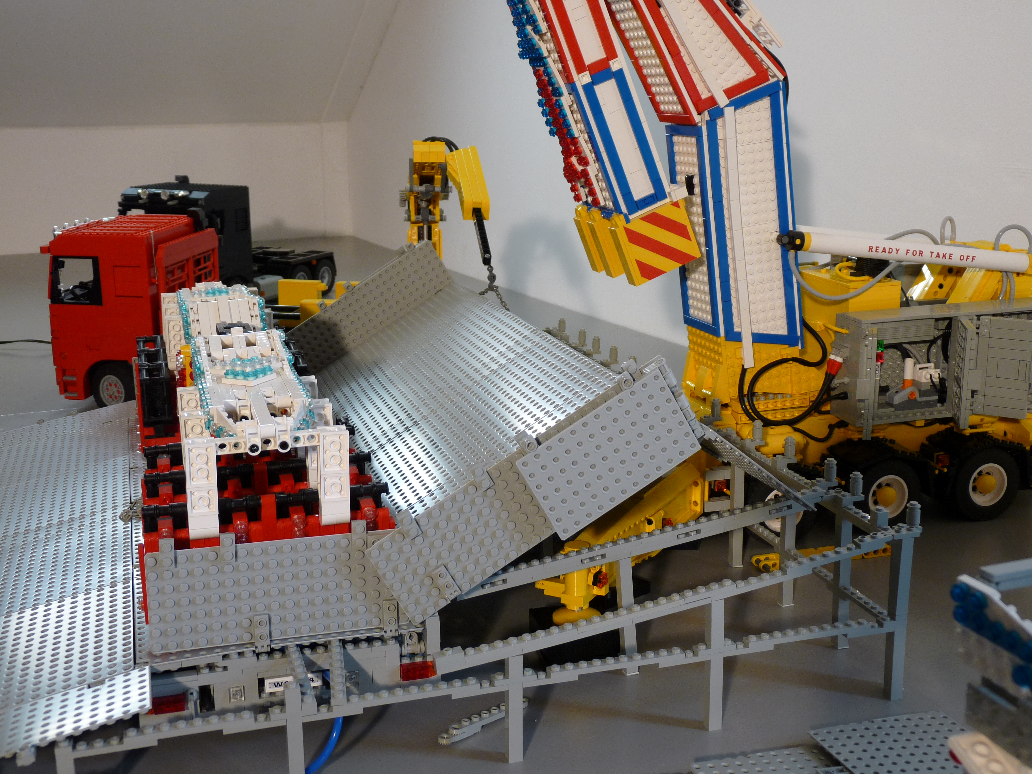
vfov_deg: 33.6
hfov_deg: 43.9
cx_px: 516
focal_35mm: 43
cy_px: 387
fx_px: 1282
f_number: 3
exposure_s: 1/30
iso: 100
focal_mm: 7.6
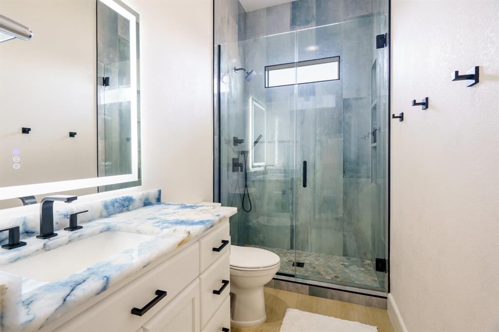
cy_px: 166
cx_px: 250
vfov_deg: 73.7
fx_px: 222
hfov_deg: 96.8
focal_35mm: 16
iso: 250
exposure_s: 1/5
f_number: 6.3
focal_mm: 16
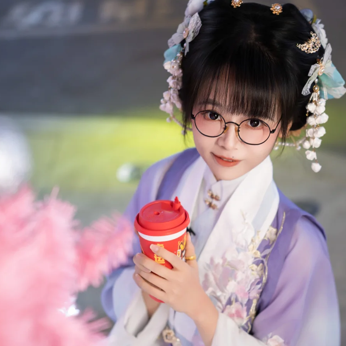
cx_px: 185
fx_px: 871
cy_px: 211
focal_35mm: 77
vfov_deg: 22.4
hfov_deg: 22.5
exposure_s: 1/125
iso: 500
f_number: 1.8
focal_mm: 50
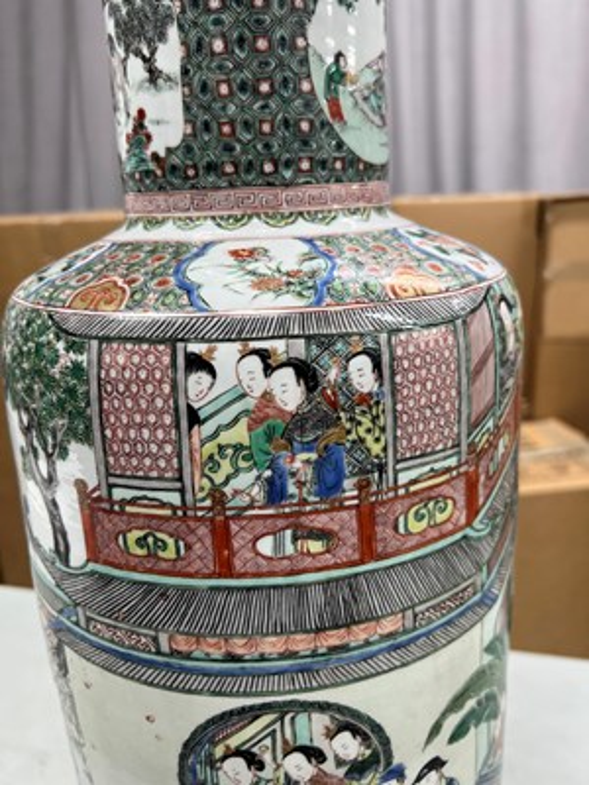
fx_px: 590
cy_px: 392
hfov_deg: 53.1
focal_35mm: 26
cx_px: 294
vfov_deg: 67.3
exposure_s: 1/60
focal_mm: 5.7
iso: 80
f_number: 1.5
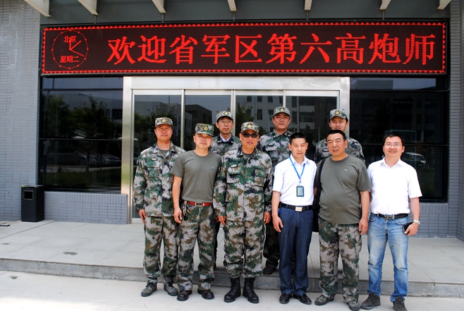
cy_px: 156
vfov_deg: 40.1
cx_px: 232
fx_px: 426
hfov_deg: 57.1
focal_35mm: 33
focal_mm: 22
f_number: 6.3
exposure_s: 1/160
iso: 100
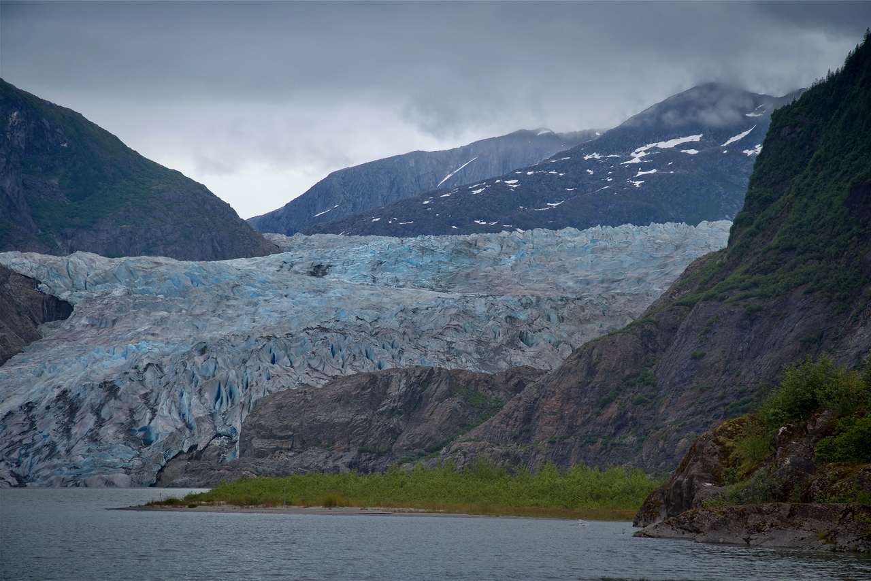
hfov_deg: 17.1
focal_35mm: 120
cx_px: 436
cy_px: 290
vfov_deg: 11.4
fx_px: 2904
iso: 100
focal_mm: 120
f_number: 9
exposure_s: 1/320
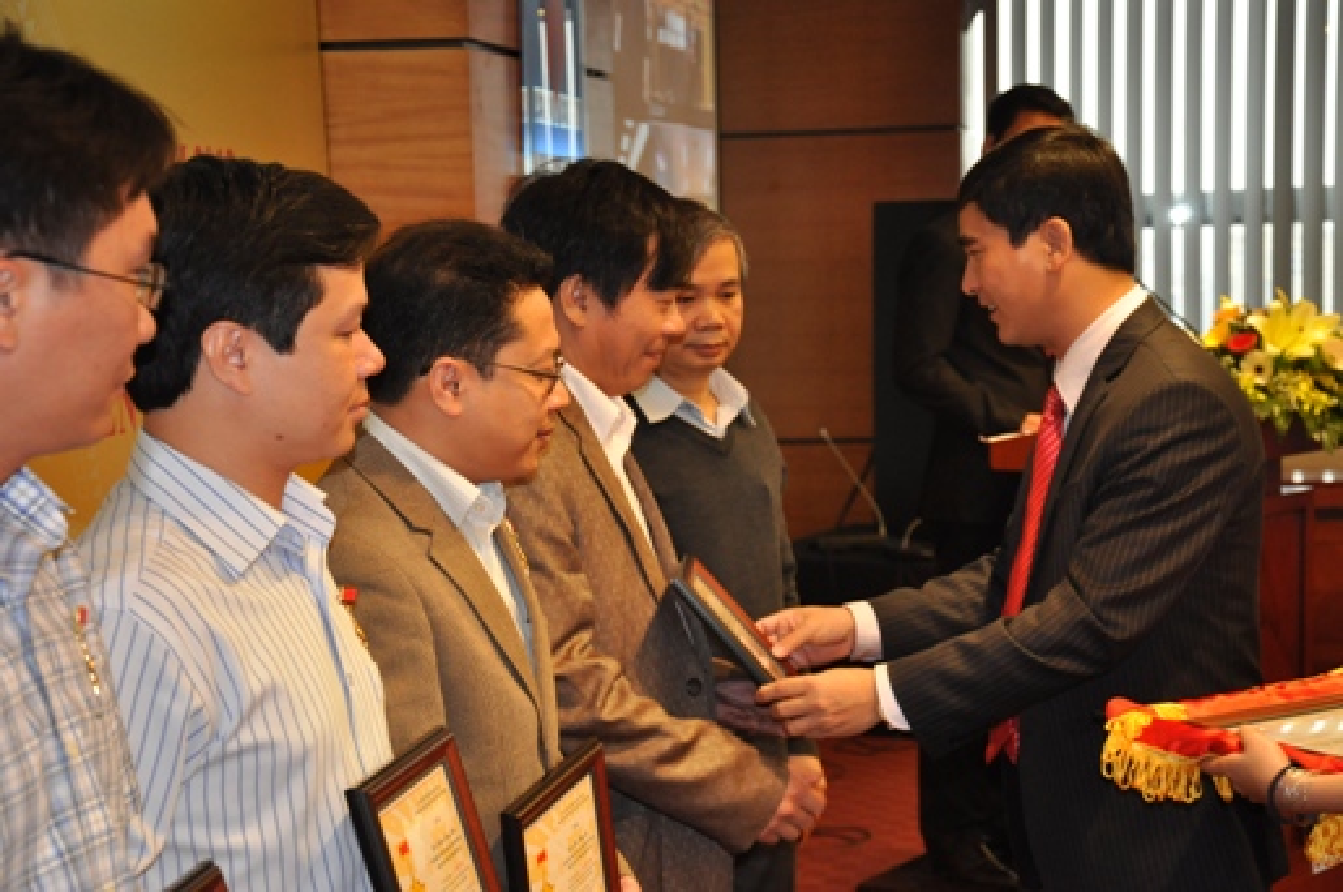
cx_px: 672
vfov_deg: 18.9
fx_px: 2683
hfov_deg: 28.1
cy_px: 446
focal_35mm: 72
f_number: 4.8
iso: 1000
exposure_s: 1/60
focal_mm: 48
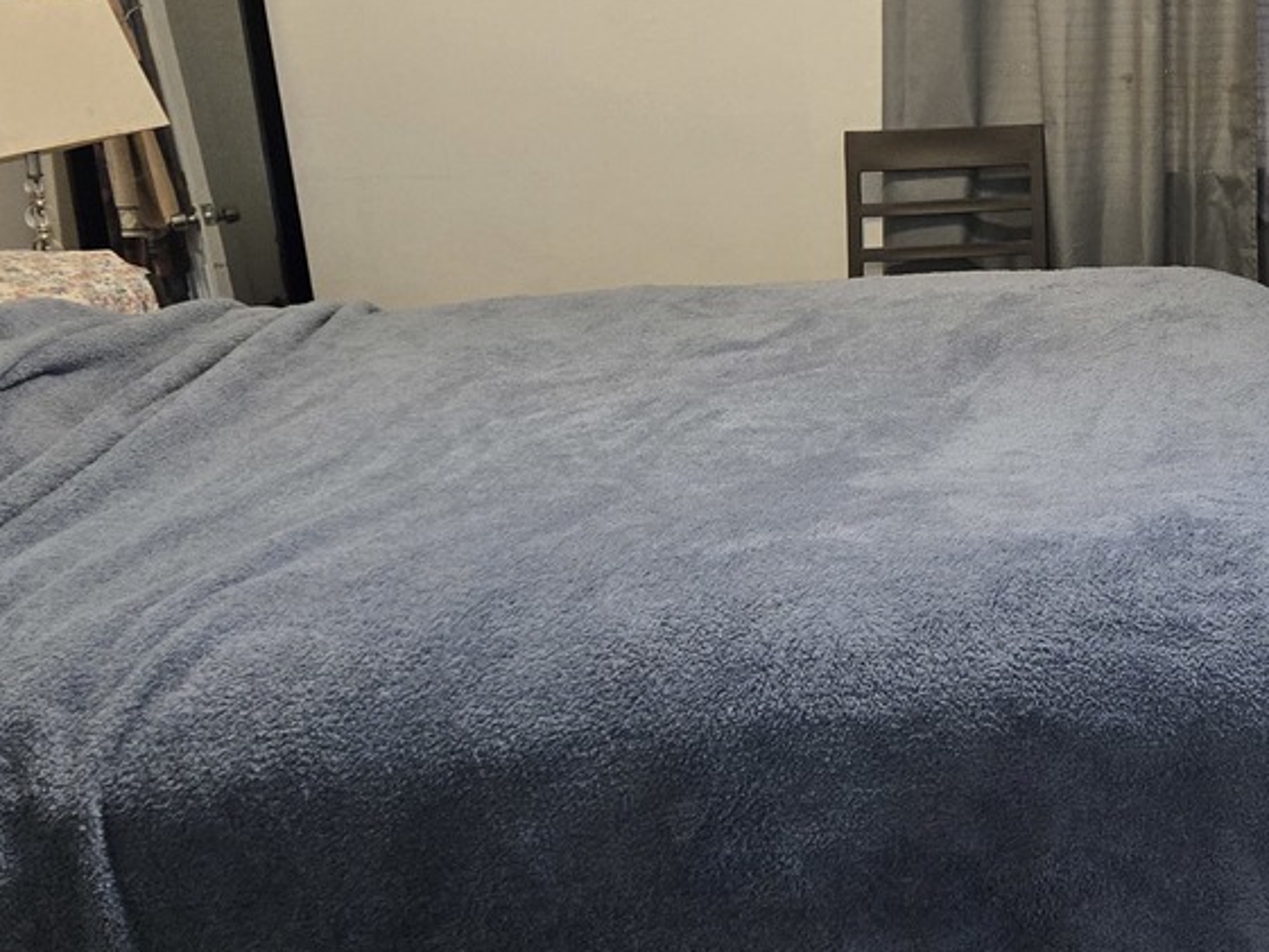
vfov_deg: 24.2
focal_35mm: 59
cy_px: 124
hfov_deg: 30.3
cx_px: 1285
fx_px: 2163
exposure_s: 1/120
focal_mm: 5.4
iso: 640
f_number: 1.8
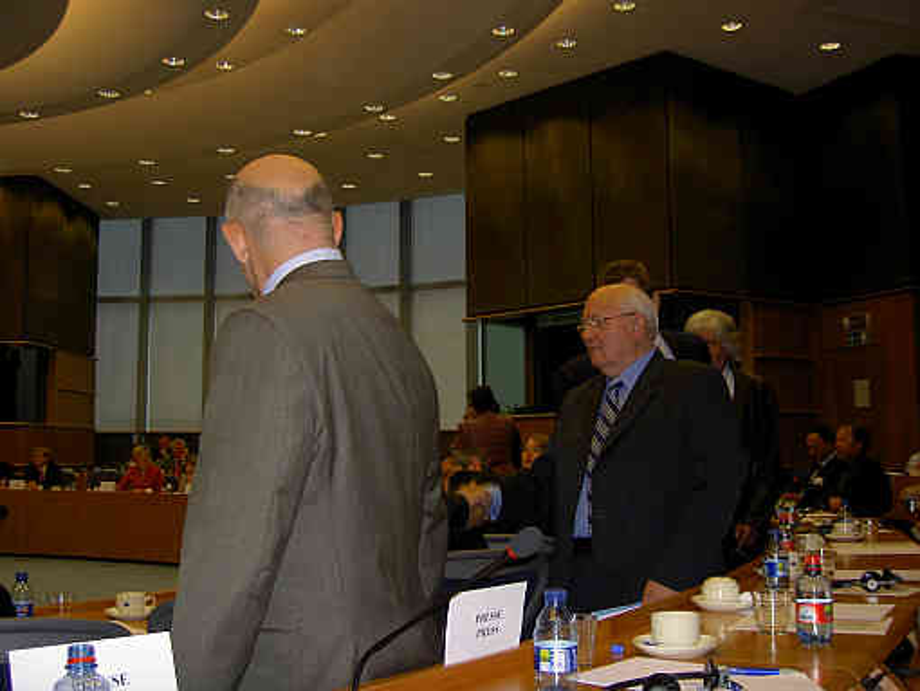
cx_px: 460
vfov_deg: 36.8
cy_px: 346
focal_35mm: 39
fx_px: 1037
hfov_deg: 47.8
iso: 100
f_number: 2.8
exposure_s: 1/60
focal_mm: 8
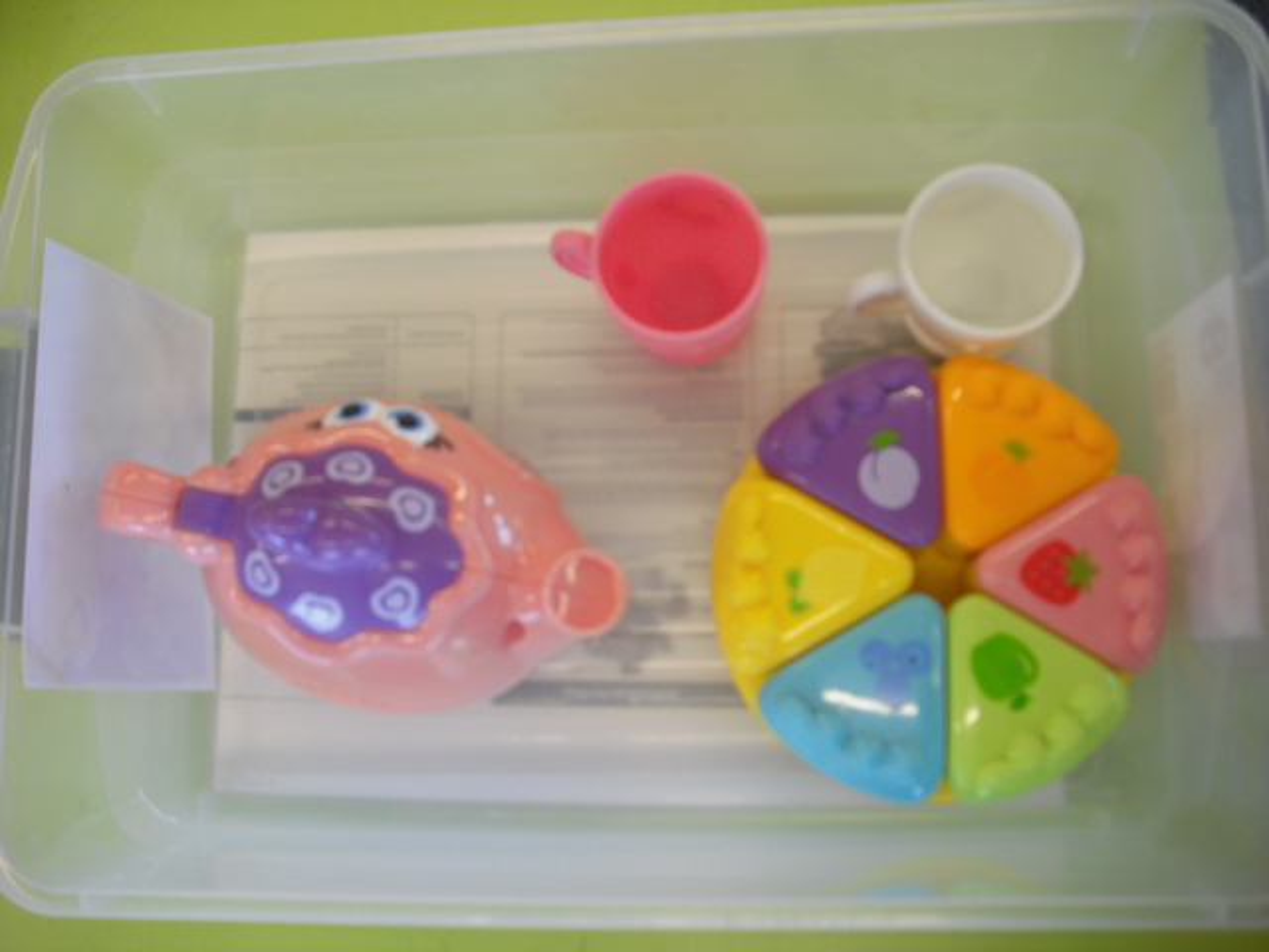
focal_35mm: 38
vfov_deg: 37.7
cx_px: 634
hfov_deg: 49.0
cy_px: 476
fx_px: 1393
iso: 100
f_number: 2.8
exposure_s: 1/125
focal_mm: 6.2
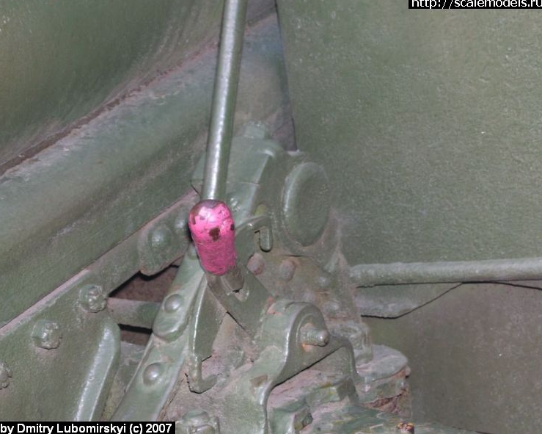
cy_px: 215
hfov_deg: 25.7
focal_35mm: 74
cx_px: 254
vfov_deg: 20.7
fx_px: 1187
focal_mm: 11.6
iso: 80
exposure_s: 1/90
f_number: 4
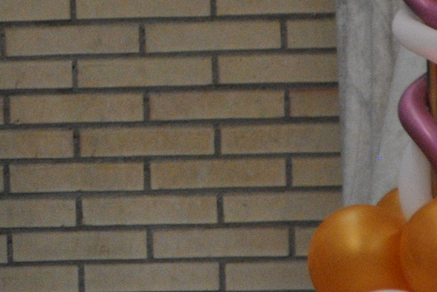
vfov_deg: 1.3
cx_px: -194
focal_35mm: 1080
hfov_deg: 1.9
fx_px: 13127
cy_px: -104
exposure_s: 1/250
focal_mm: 170
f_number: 6
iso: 800
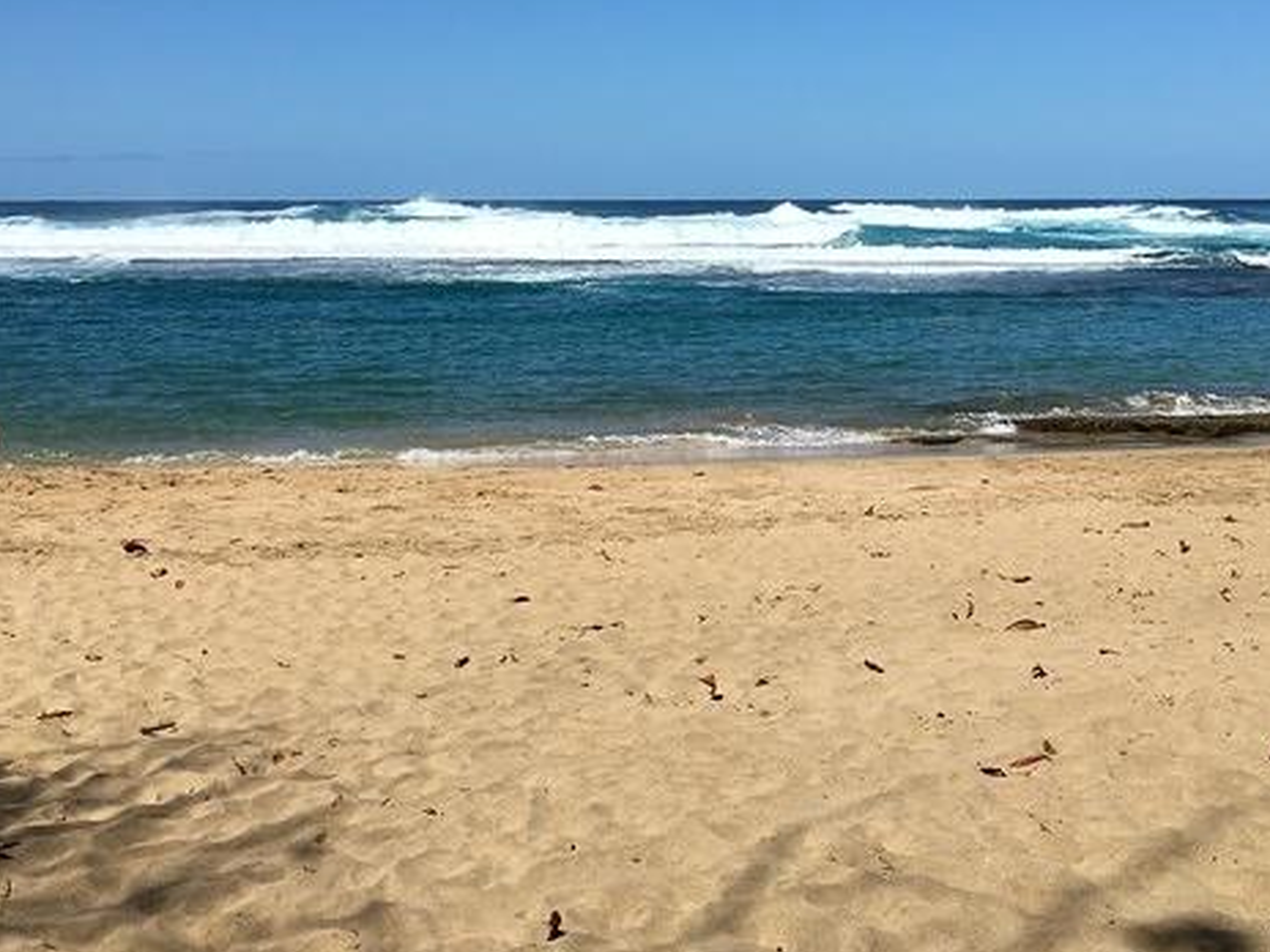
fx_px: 1834
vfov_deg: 28.6
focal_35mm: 50
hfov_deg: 38.1
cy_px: 219
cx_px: 734
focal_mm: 4.15
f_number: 2.2
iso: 25
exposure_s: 1/2564
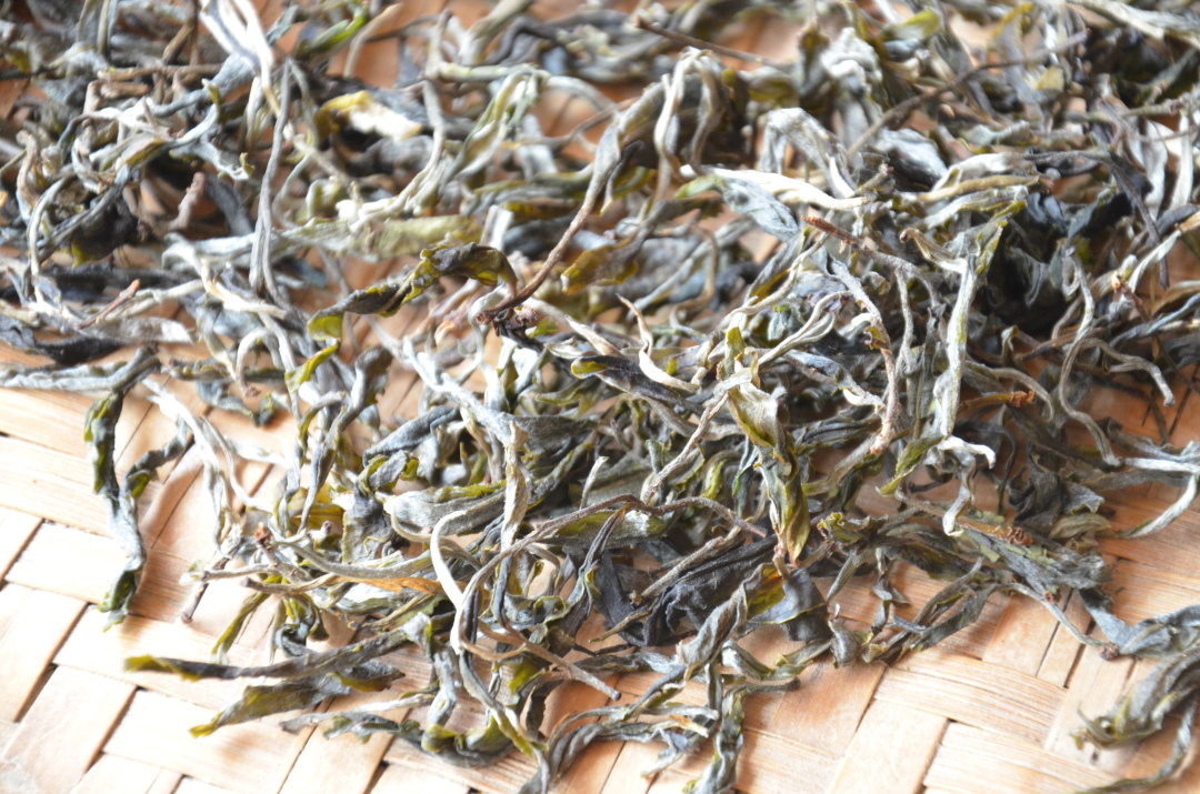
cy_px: 397
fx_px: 5238
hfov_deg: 13.1
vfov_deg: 8.7
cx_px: 600
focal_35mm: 158
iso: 2200
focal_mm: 105
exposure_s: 1/80
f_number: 5.6
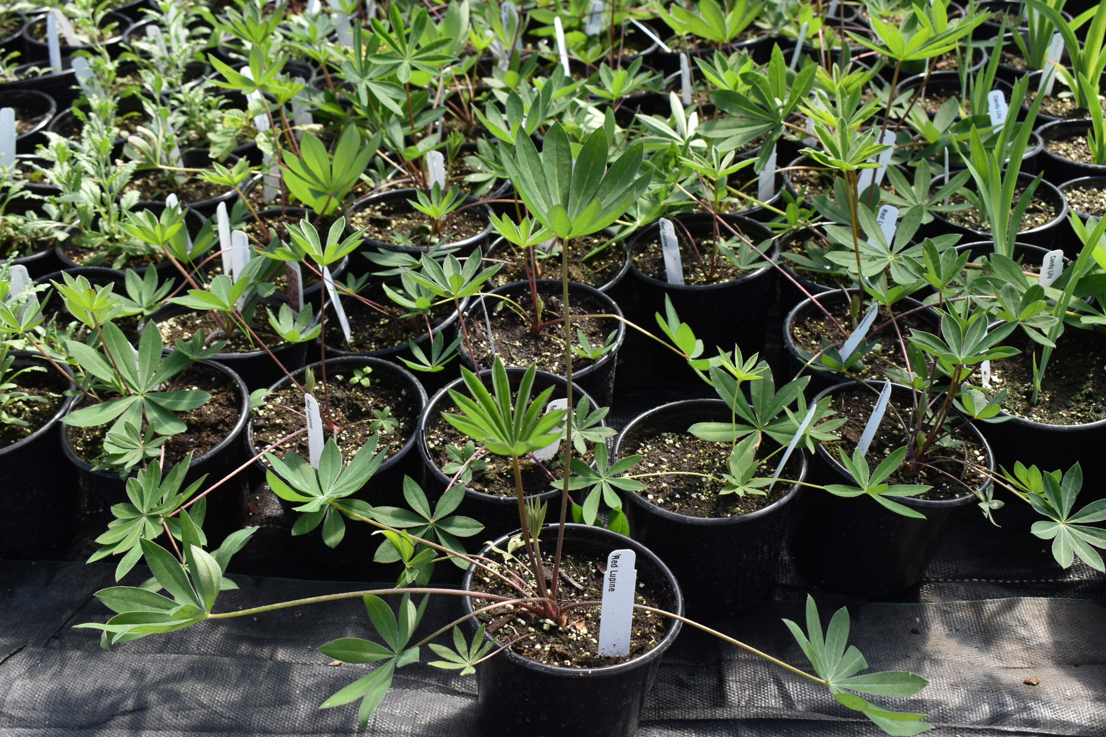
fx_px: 1336
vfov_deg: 30.9
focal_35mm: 44
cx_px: 553
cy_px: 368
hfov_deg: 45.0
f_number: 8
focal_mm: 29
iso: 200
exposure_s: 1/250
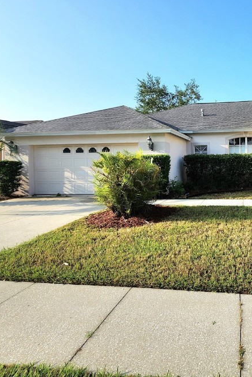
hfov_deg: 53.7
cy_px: 166
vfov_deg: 80.9
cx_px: 216
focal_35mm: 21
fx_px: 220
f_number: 2.2
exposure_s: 1/1429
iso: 50
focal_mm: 2.2
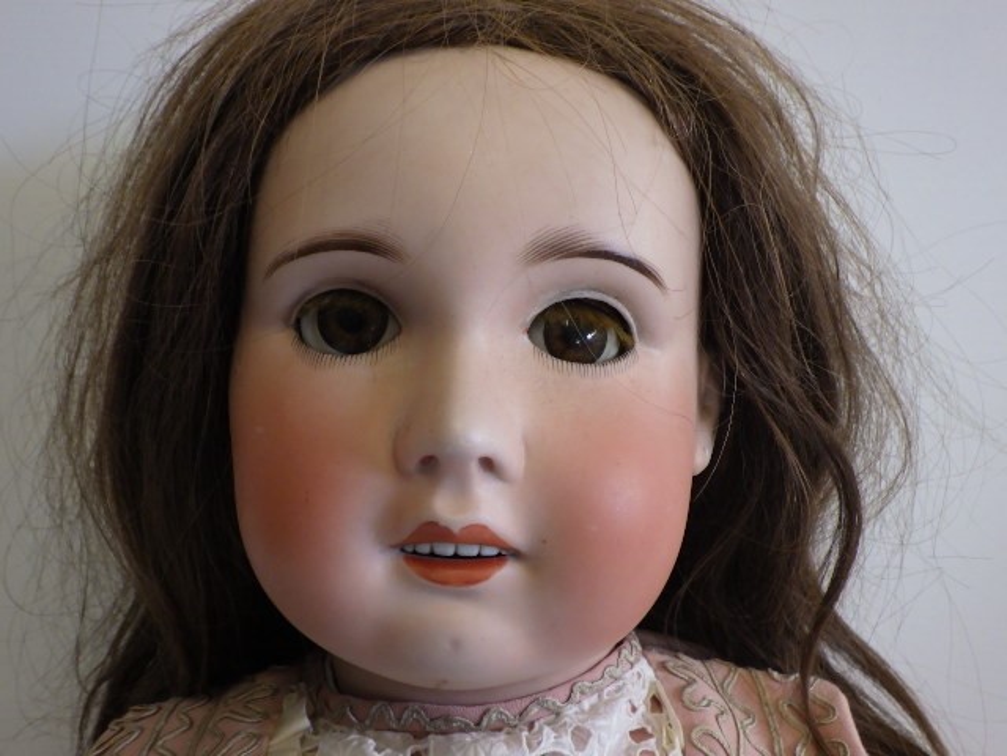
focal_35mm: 28
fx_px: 815
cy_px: 378
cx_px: 504
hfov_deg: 63.4
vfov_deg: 49.7
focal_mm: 5
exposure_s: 1/45
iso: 400
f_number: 3.5
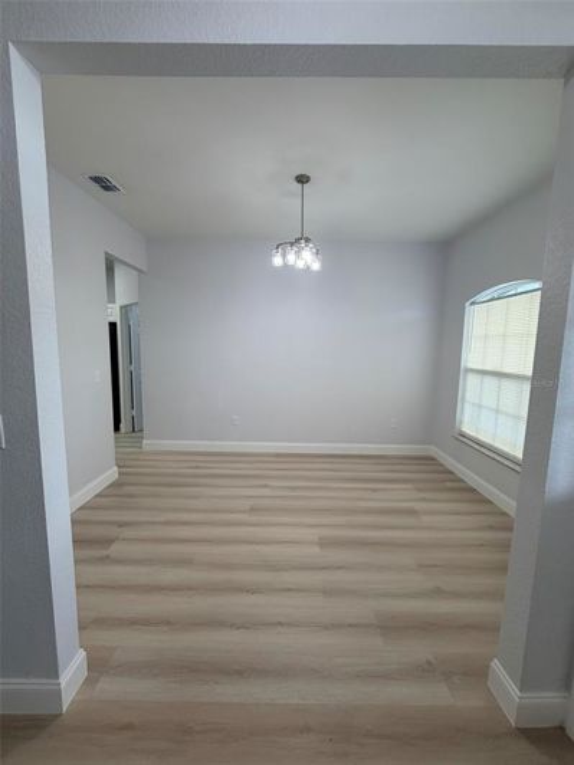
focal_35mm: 14
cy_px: 382
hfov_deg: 85.7
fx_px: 310
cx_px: 287
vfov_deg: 102.1
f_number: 2.2
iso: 100
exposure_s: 1/120
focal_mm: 2.22
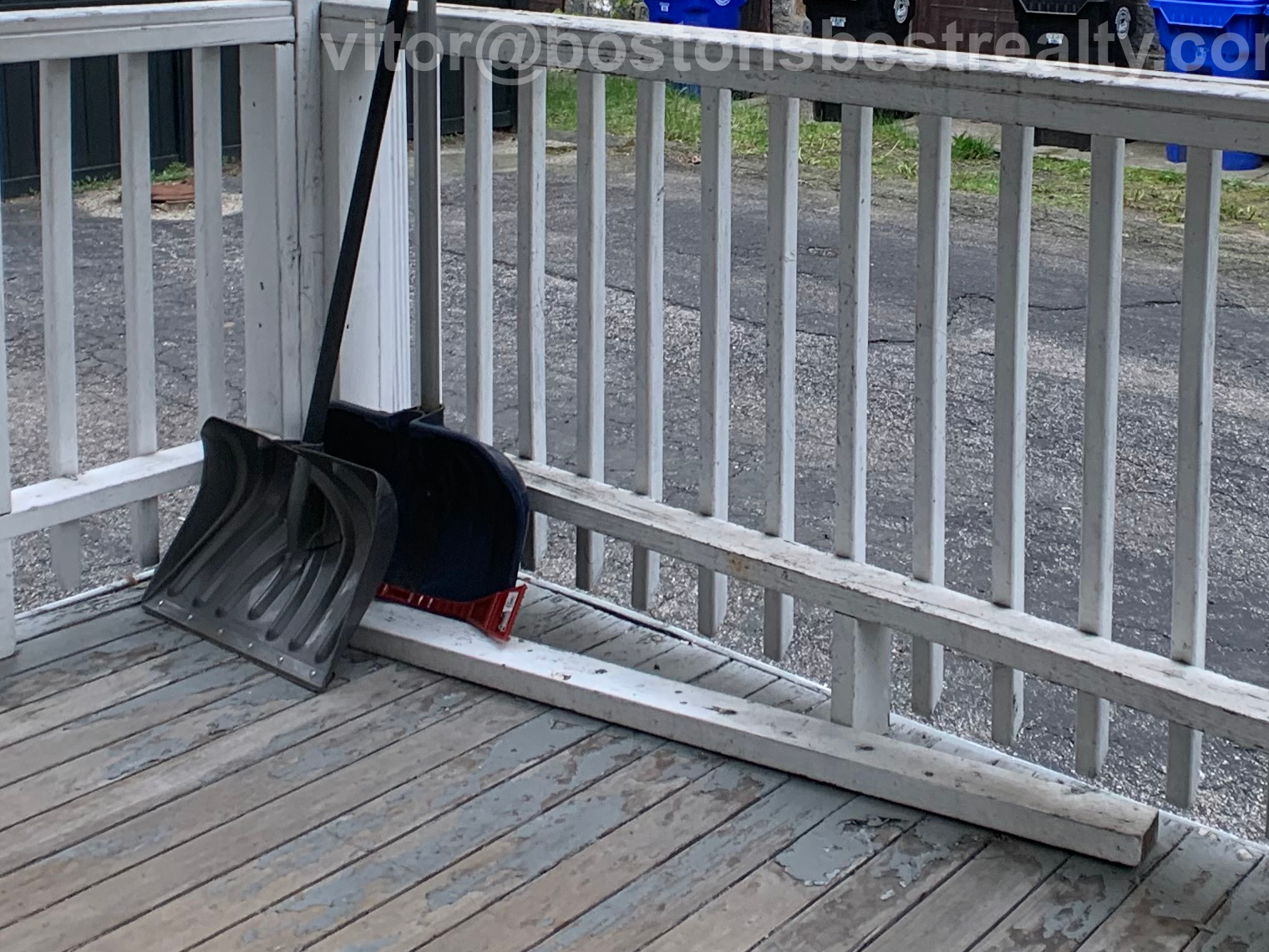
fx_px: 2529
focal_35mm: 69
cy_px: 52
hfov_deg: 28.0
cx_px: 815
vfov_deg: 20.8
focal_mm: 4.25
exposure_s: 1/122
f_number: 1.8
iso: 25
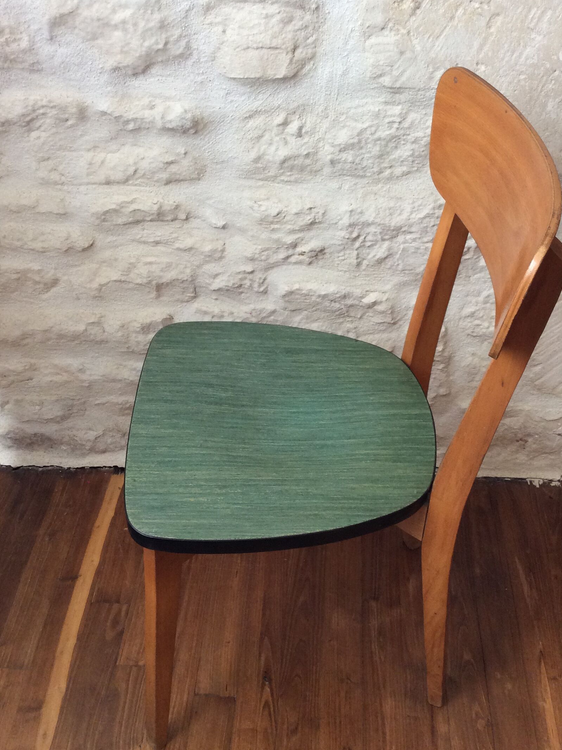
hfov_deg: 36.7
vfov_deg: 47.9
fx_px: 844
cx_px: 324
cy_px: 365
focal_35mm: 39
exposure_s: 1/25
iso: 80
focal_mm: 3.3
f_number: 2.4
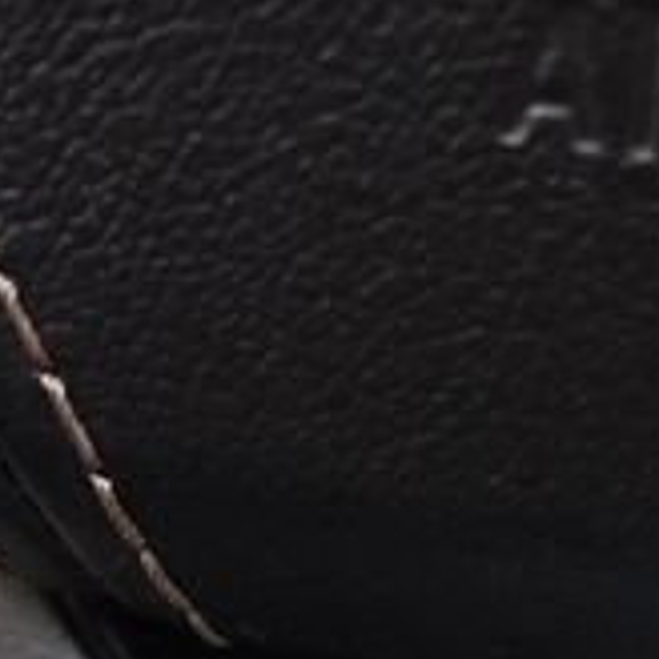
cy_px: 719
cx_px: 490
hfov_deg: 10.3
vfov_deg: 10.2
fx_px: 3640
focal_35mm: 169
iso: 800
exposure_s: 1/125
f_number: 4.5
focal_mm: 34
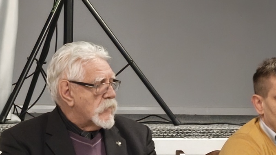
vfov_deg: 6.2
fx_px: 1442
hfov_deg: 10.9
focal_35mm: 197
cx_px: 187
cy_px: 121
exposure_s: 1/25
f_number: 2
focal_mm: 8.8
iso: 3200
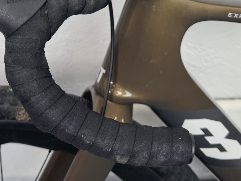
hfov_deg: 31.4
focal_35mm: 61
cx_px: 74
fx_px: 425
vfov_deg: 22.5
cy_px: -23
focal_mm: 6.76
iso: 64
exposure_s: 1/100
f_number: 1.78
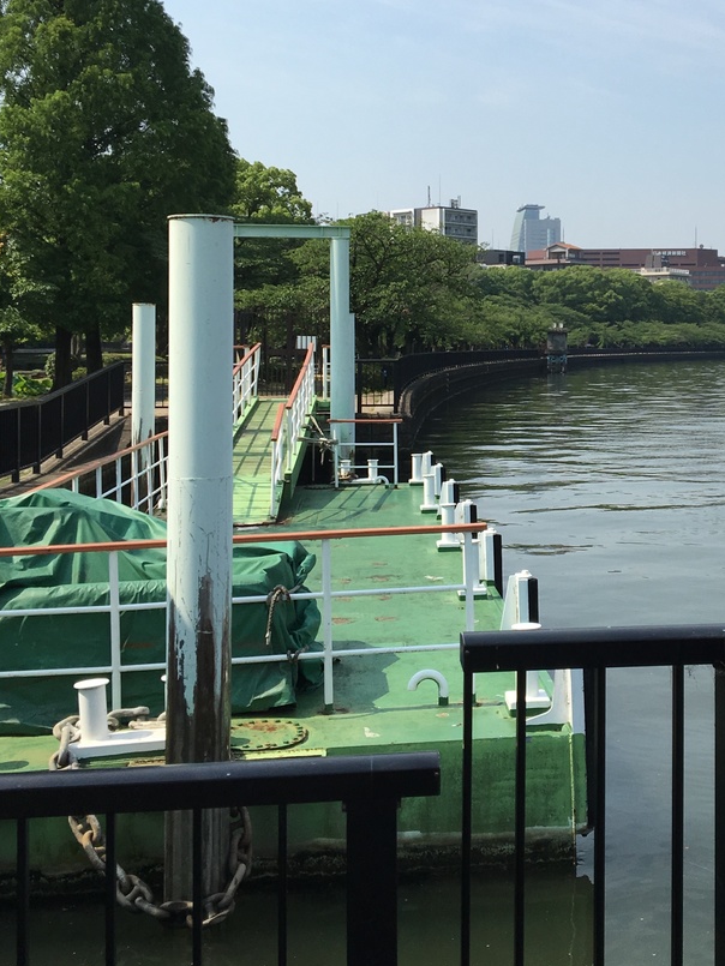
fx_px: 1340
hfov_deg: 29.7
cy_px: 320
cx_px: 552
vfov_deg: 39.2
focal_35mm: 48
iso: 25
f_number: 2.2
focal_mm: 4.15
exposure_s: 1/1603
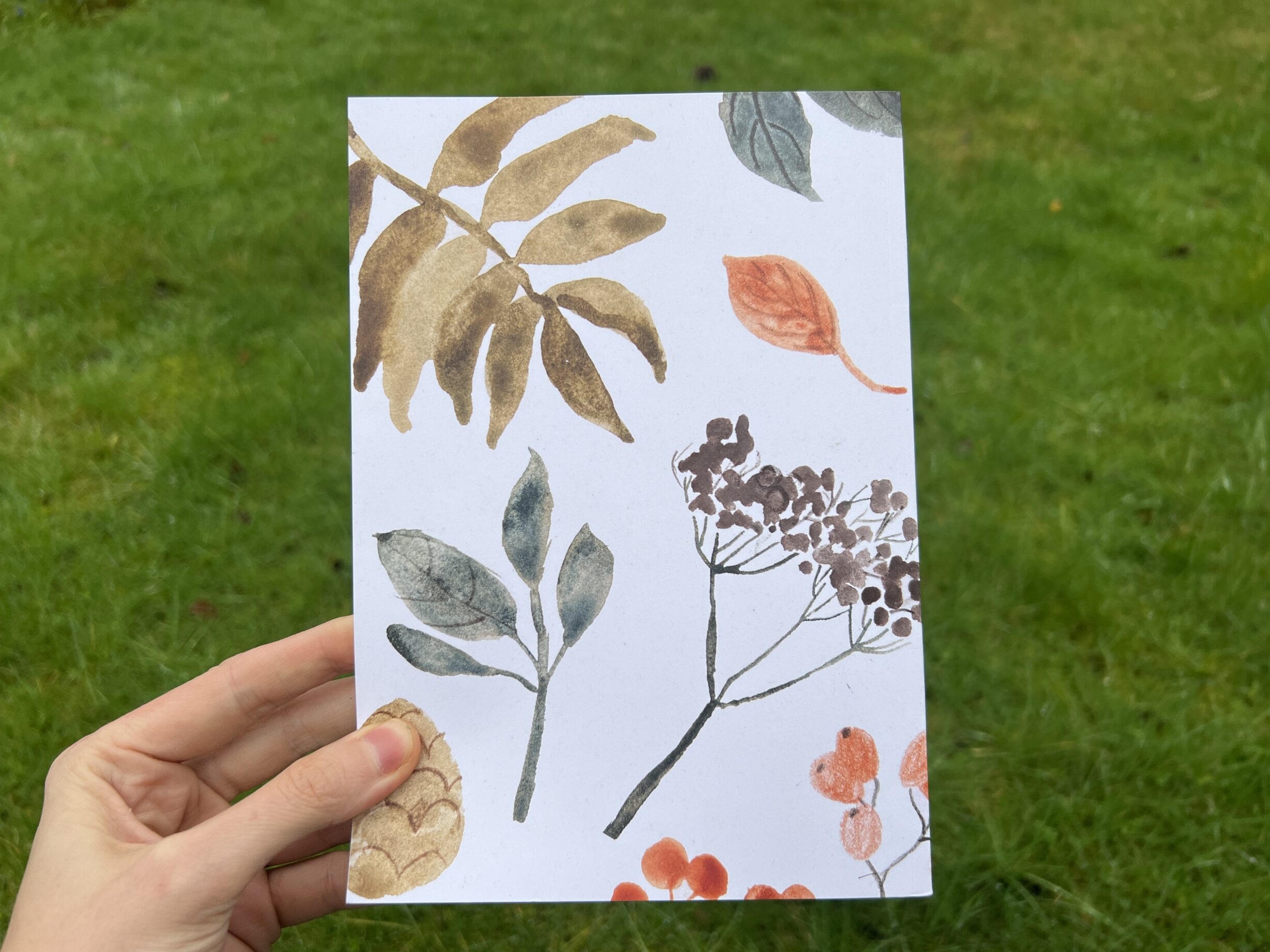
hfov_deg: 65.3
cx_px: 615
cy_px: 493
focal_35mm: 27
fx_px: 991
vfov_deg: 51.3
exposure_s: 1/578
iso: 50
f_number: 1.5
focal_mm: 5.7
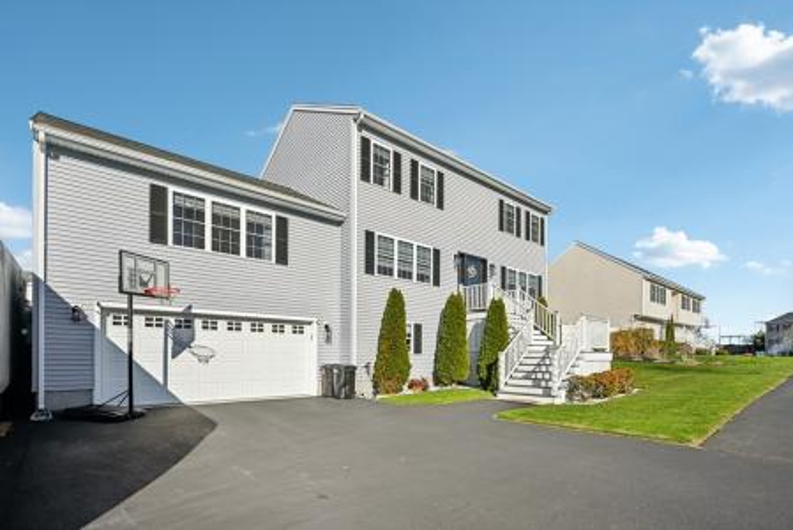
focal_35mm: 16
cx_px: 396
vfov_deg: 73.8
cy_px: 265
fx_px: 353
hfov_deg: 96.7
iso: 100
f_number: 8
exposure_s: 1/640
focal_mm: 16
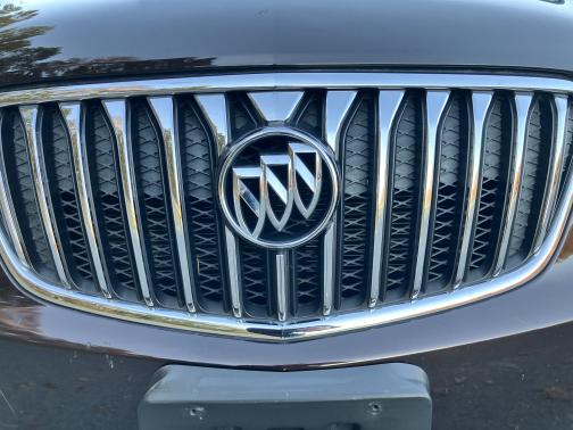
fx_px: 463
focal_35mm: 28
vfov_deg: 49.7
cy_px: 215
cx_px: 286
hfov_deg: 63.4
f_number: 1.8
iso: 80
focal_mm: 3.99
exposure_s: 1/121
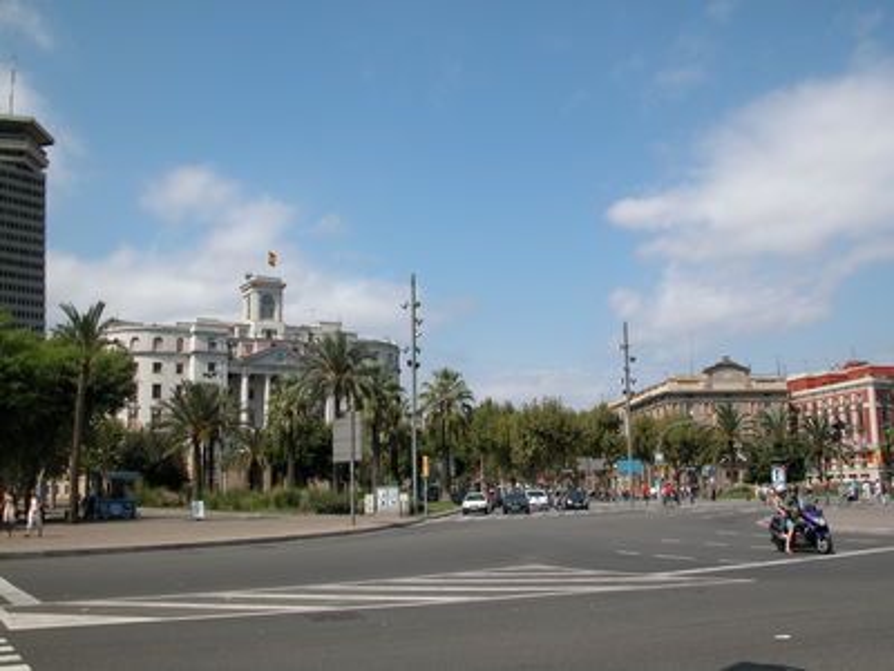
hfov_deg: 52.6
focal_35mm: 35
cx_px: 447
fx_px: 904
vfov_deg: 40.7
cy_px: 336
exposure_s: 1/423
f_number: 7.1
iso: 100
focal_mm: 8.9
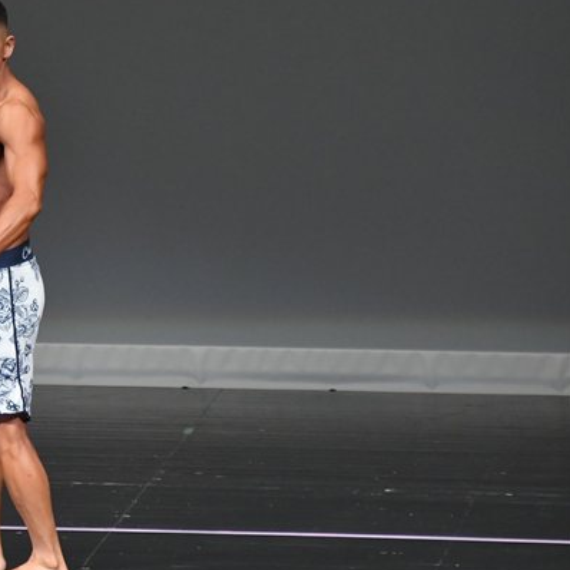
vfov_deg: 3.1
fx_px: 10637
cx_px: 21
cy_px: 261
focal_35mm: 571
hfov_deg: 3.1
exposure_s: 1/400
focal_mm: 230
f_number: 5.6
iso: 4000
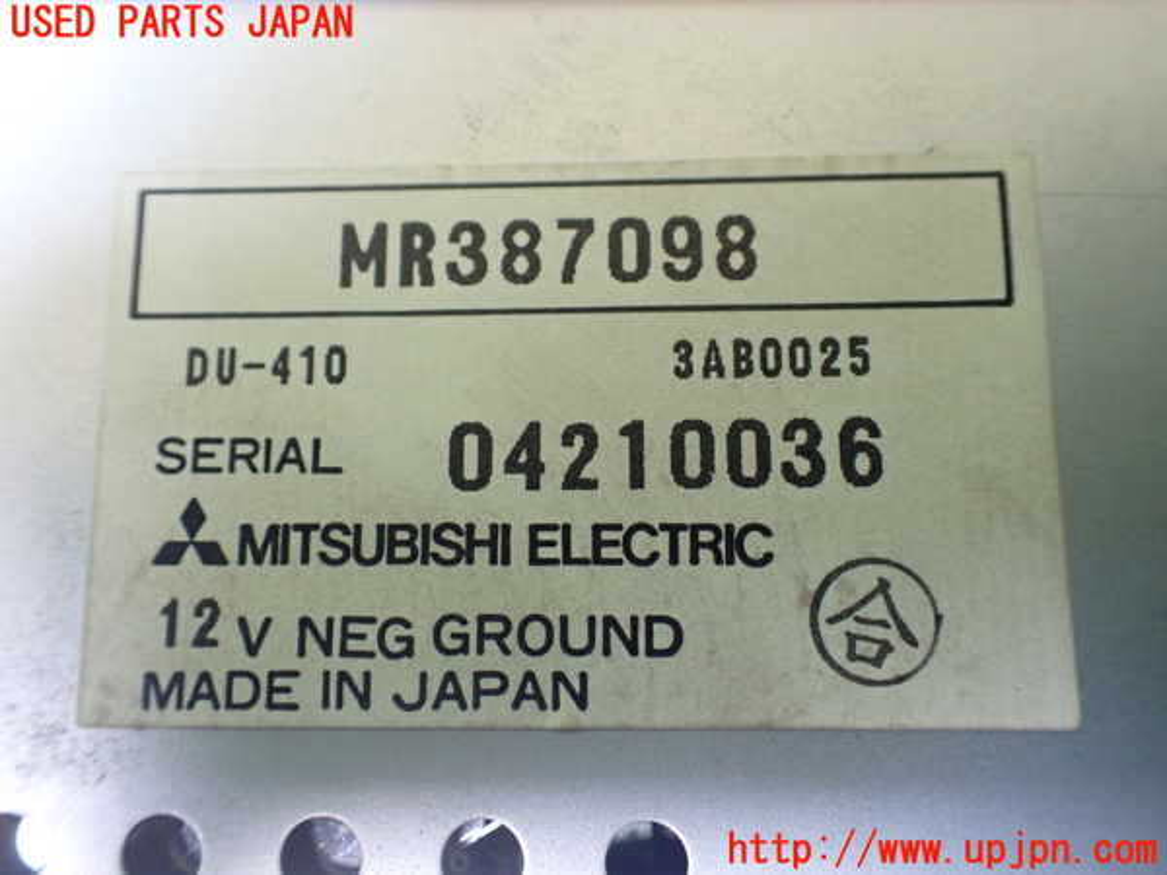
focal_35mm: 30
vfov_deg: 46.8
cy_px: 438
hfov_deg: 60.0
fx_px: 1011
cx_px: 584
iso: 800
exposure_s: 1/125
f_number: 2.3
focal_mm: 5.4
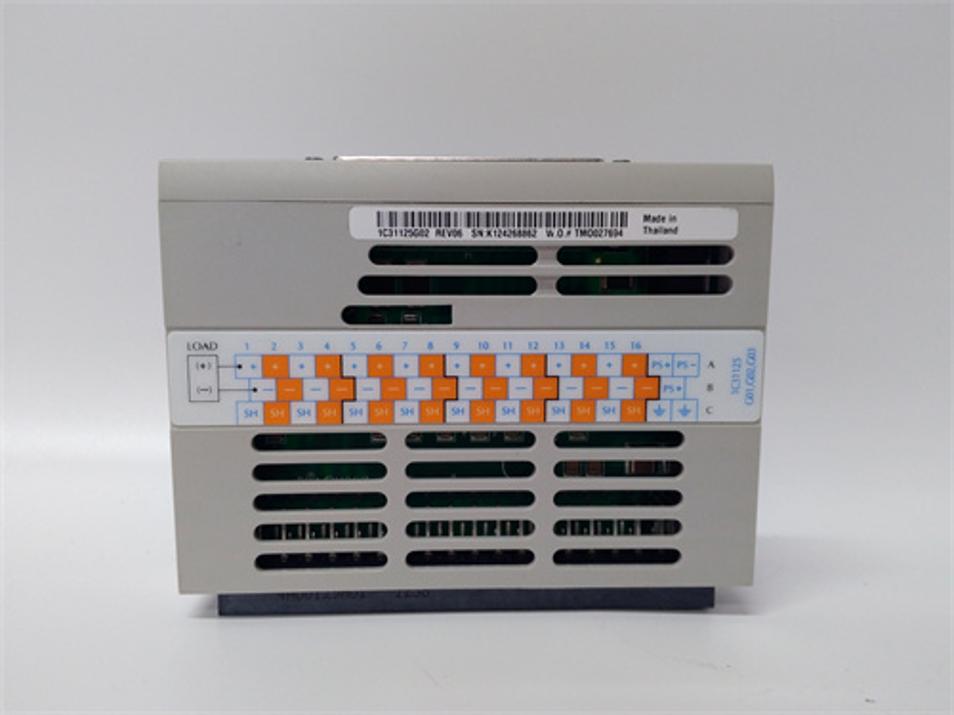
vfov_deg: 51.4
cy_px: 358
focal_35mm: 27
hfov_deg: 65.3
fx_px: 744
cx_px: 477
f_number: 2
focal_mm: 3.79
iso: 179
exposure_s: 1/30
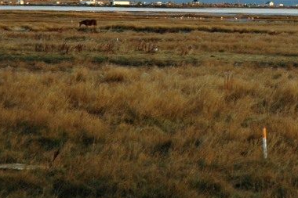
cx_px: 296
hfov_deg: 7.3
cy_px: -46
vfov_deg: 4.8
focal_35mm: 283
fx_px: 2341
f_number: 5
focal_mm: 70
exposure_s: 1/100
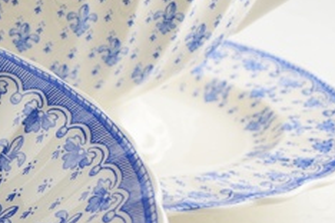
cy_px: 214
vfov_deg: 13.0
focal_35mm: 104
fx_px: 968
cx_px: -249
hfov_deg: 16.7
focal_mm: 18
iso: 200
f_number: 5.6
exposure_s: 1/125
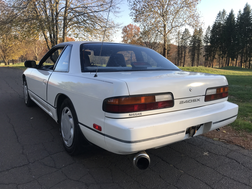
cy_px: 94
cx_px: 126
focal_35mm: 28
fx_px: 204
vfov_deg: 49.7
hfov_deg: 63.4
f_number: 1.8
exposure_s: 1/630
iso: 20
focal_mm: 3.99
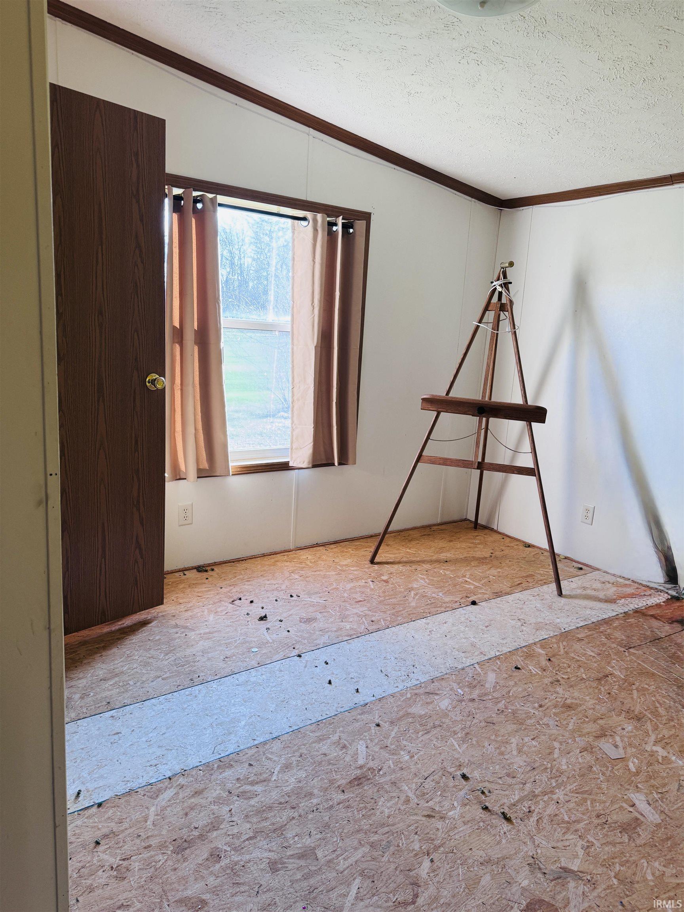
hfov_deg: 56.8
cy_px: 456
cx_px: 342
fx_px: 632
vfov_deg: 71.6
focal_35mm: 24
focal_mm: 6.76
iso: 125
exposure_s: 1/60
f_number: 1.78
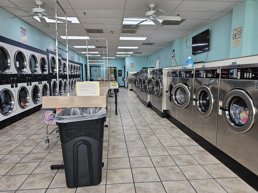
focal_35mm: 23
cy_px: 96
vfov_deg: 58.9
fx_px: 171
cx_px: 129
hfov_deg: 73.9
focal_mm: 6.3
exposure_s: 1/120
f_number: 1.7
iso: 50
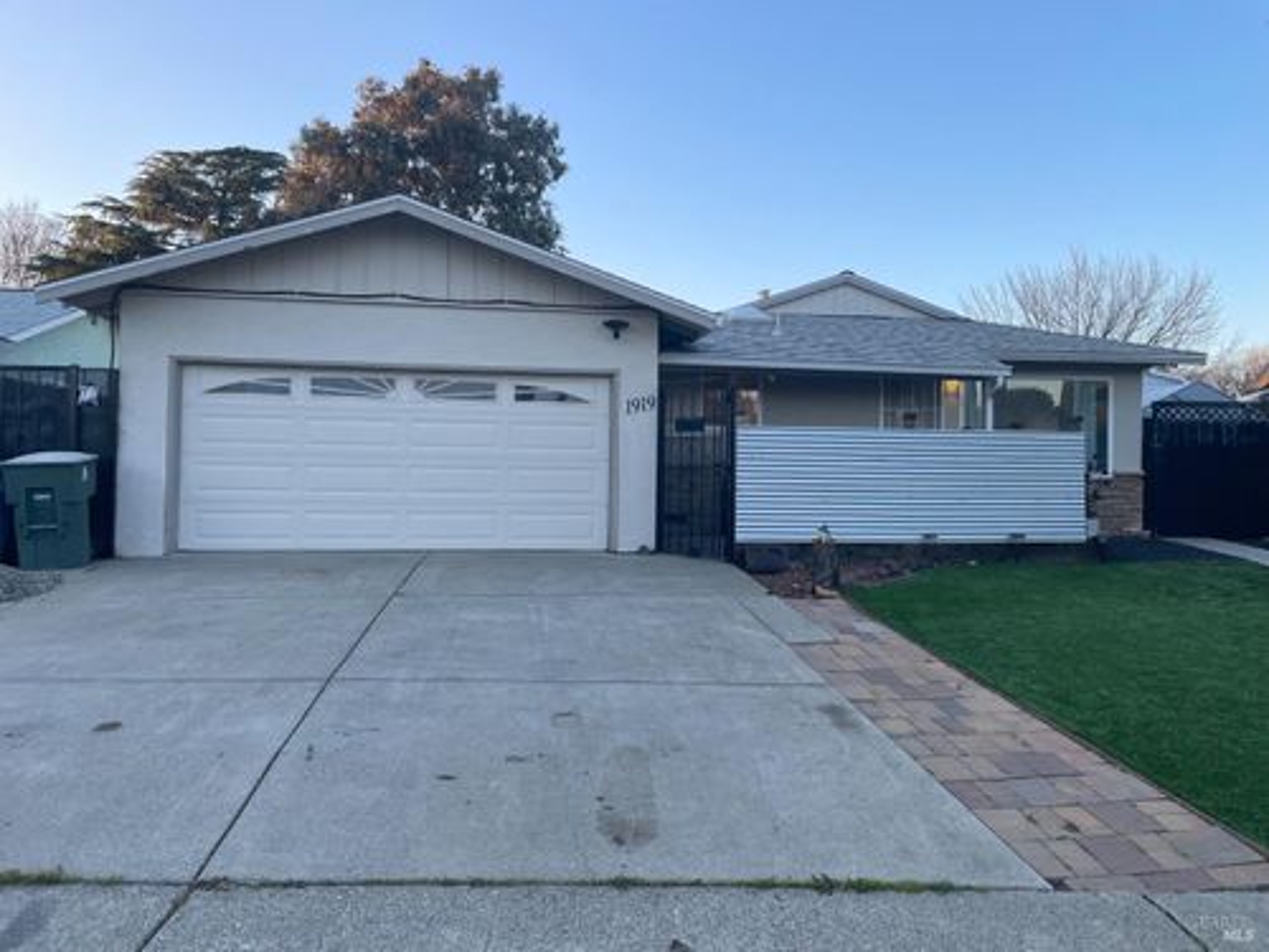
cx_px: 634
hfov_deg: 67.3
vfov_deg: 53.1
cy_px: 476
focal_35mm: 26
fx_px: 953
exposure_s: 1/458
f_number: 1.6
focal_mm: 4.2
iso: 32
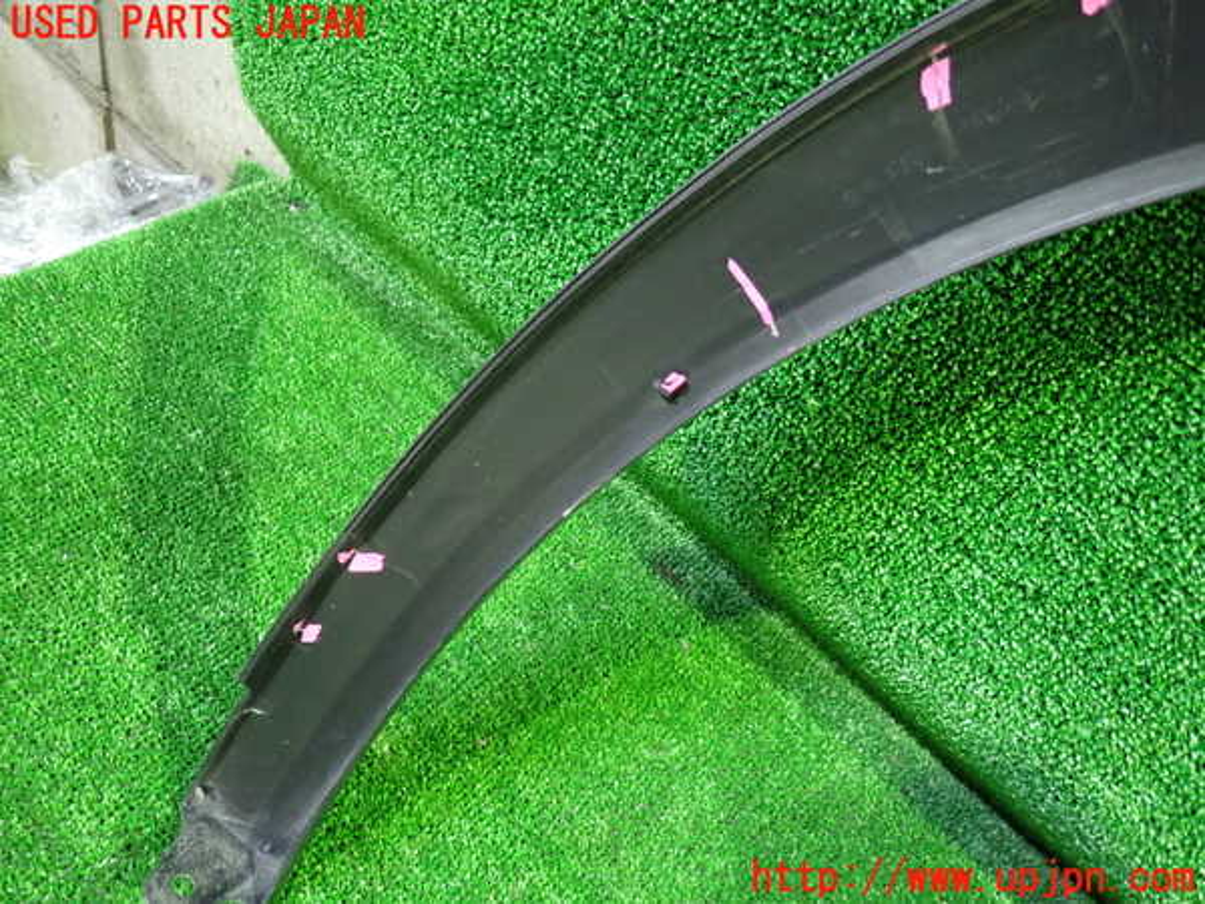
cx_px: 602
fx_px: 870
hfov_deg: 69.4
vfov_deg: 54.9
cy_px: 452
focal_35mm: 25
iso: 800
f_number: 2
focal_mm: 4.5
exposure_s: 1/25
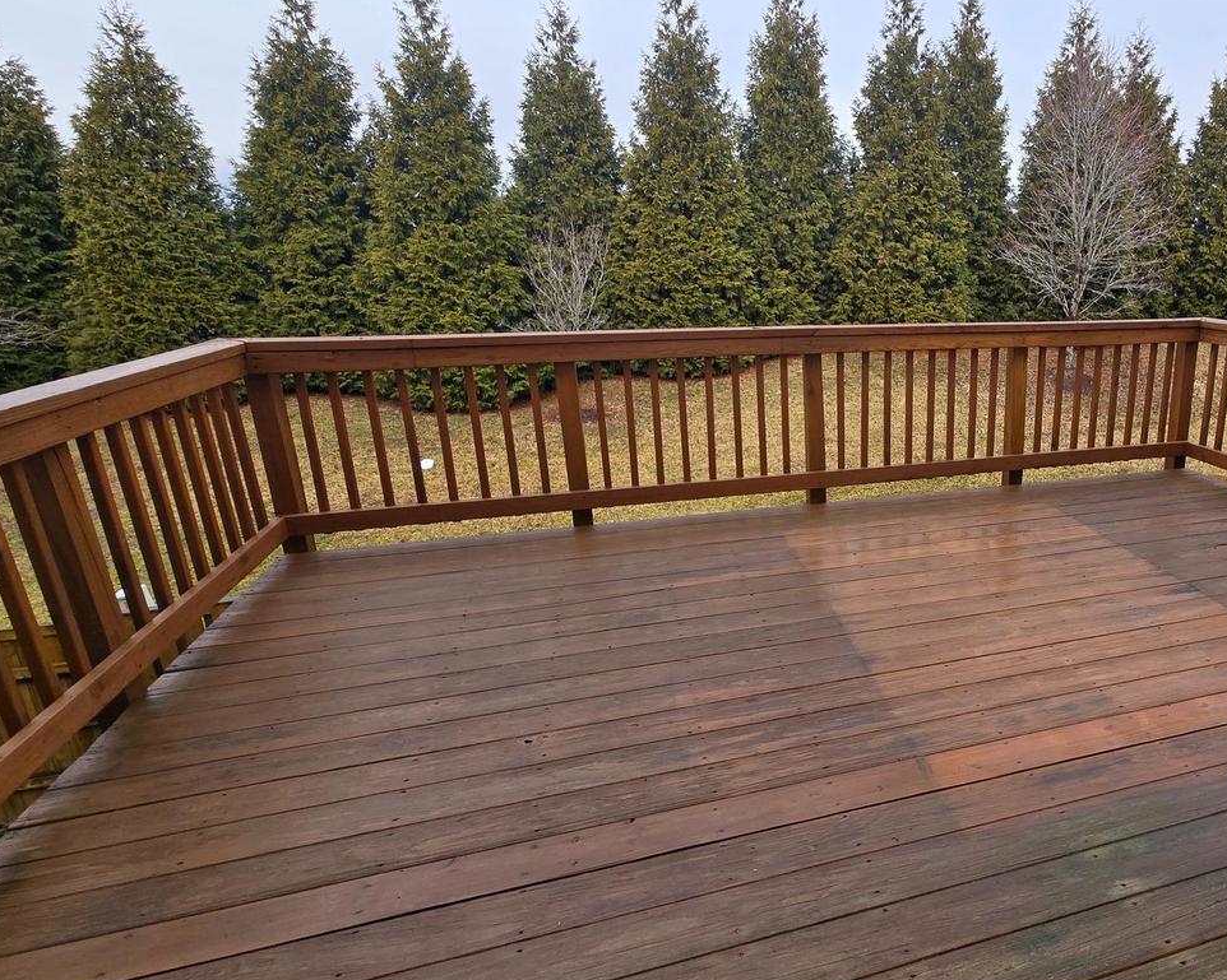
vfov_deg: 70.8
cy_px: 475
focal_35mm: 19
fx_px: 690
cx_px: 871
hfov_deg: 78.9
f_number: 2.2
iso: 50
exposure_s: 1/1005
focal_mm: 2.2
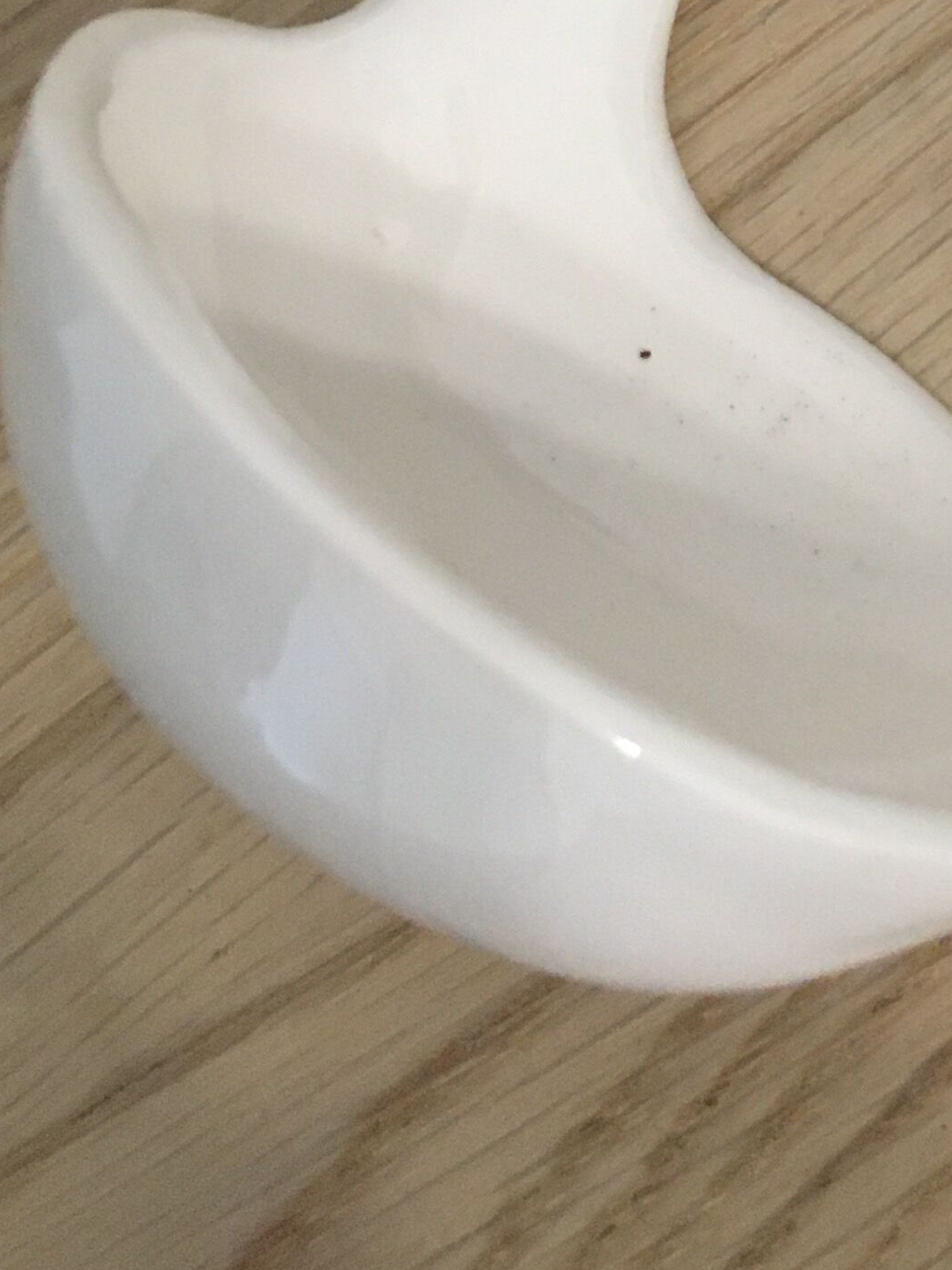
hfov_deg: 17.0
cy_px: -407
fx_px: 3043
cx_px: 1135
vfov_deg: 21.2
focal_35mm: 83
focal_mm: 4.15
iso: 200
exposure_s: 1/33
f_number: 2.2
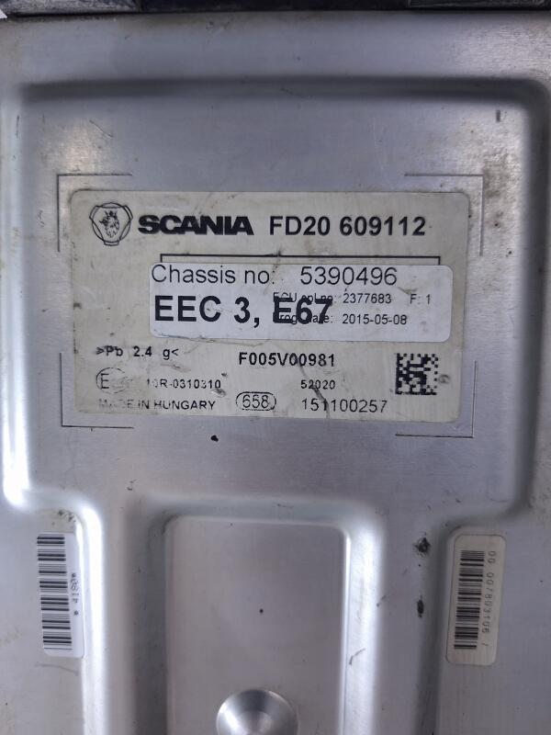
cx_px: 276
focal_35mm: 23
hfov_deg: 58.9
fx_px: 488
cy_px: 368
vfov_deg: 73.9
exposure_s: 1/50
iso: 160
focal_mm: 5.54
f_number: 1.8
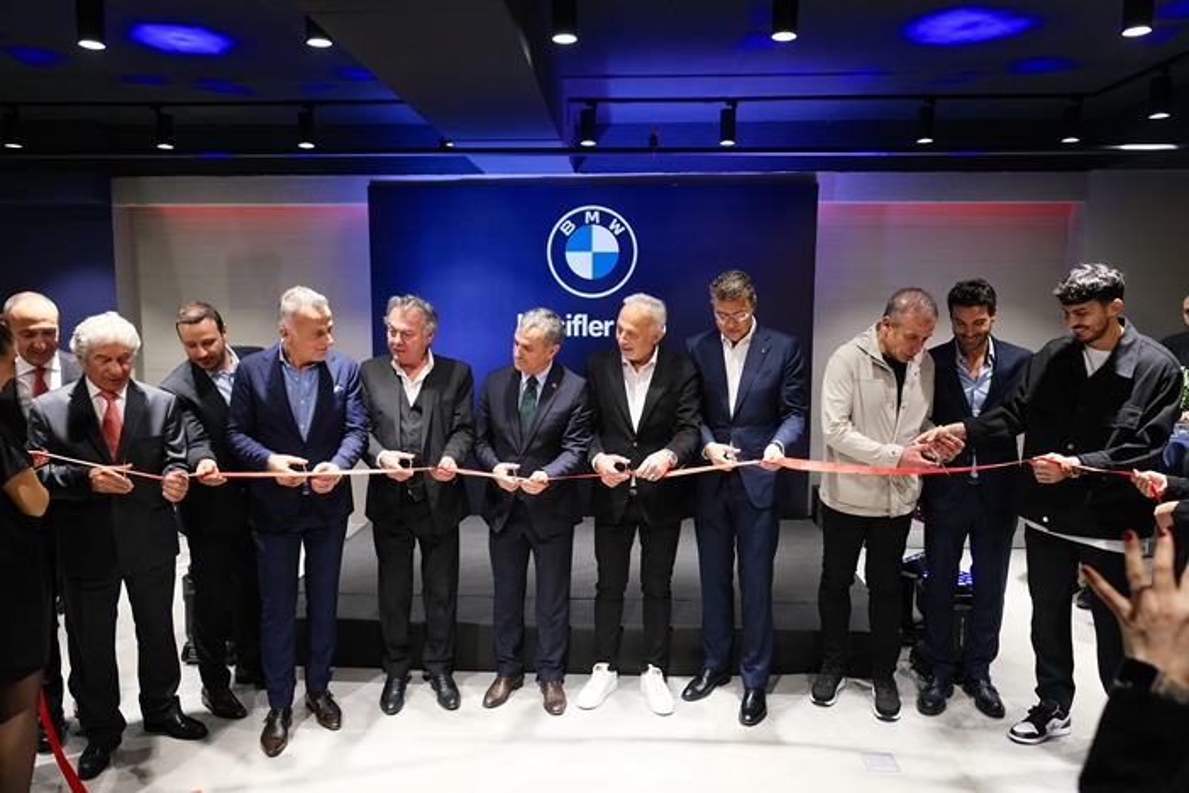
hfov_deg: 73.7
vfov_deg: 53.1
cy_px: 396
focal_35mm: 24
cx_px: 594
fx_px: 793
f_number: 2.5
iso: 640
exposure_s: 1/125
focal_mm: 16
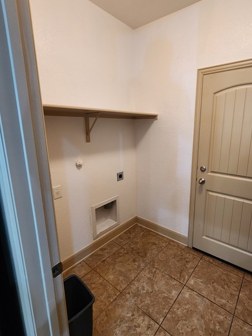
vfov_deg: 94.4
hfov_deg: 77.3
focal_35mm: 16
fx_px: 155
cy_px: 161
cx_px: 149
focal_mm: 2.2
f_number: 2.2
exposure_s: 1/30
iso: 320
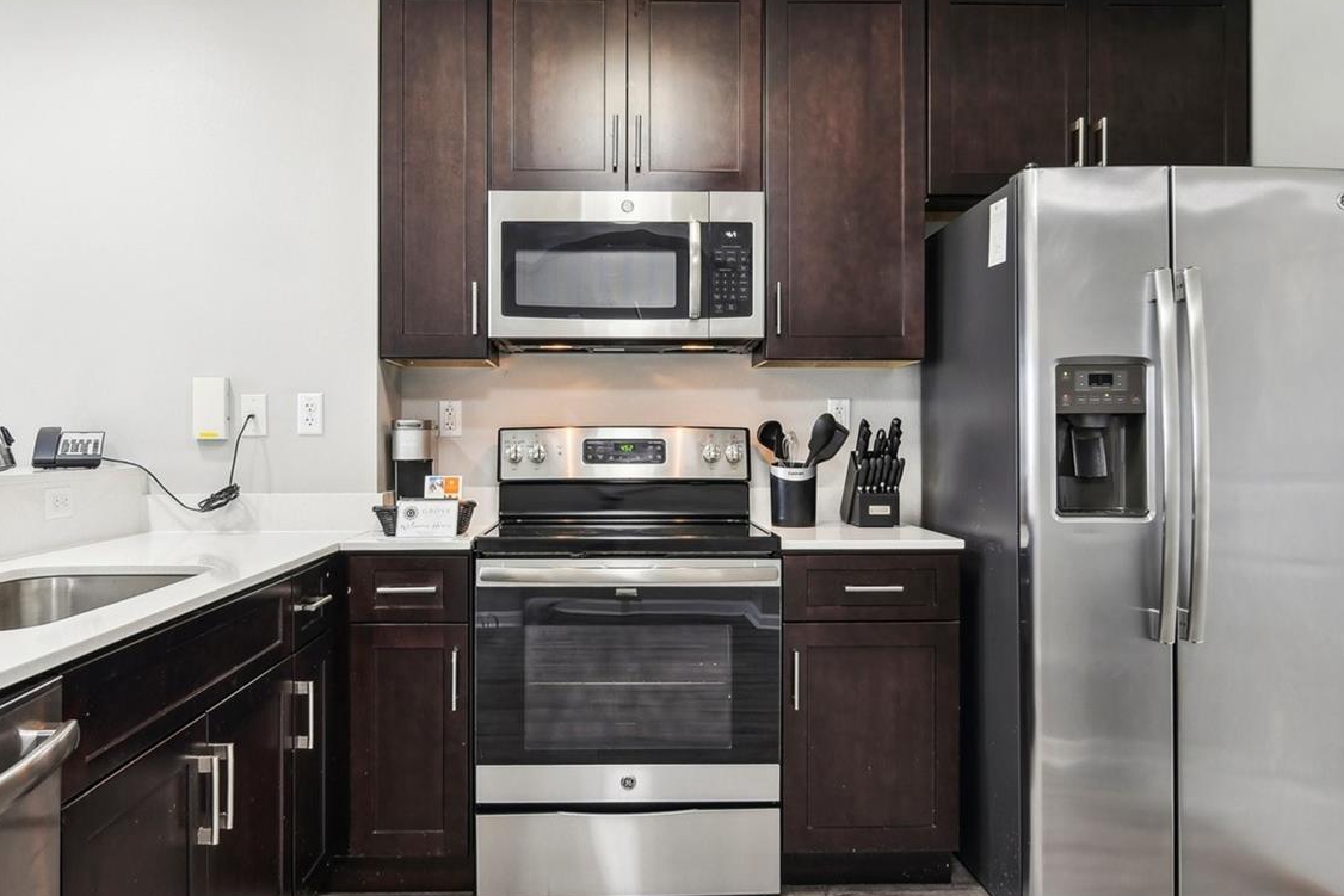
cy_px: 422
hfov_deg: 67.3
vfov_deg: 47.9
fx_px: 1008
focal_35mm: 27
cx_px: 643
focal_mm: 19
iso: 400
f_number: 8
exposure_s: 1/4
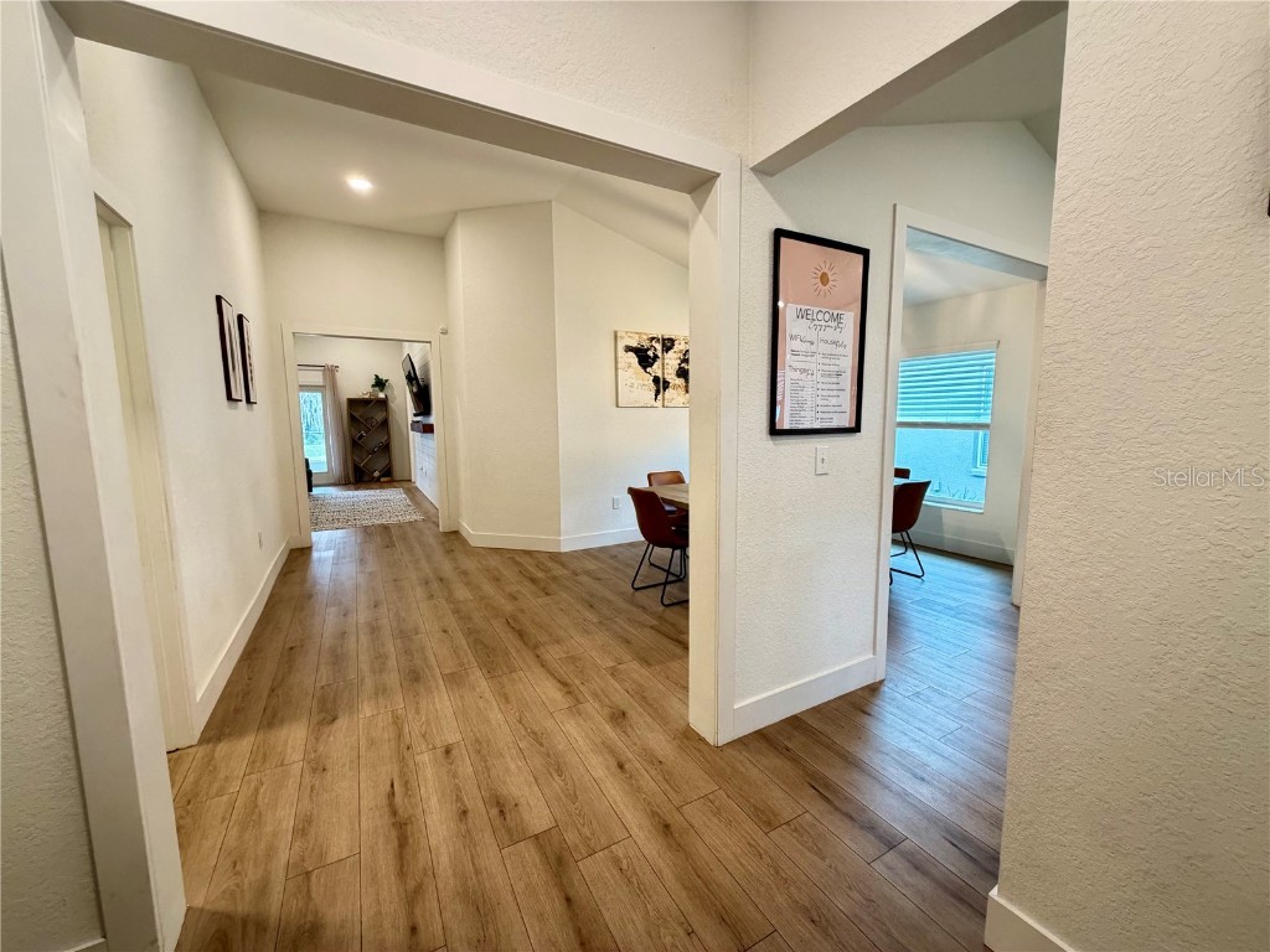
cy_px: 476
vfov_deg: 85.7
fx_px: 514
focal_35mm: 14
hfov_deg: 102.1
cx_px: 635
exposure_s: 1/60
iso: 320
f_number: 2.2
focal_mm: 2.22
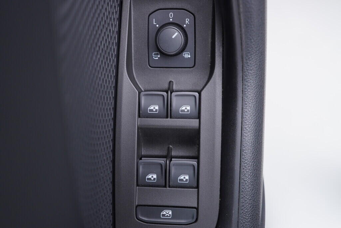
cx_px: 170
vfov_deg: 36.9
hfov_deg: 53.1
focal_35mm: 36
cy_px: 114
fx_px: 341
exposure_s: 1/40
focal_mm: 24
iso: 250
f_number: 2.8
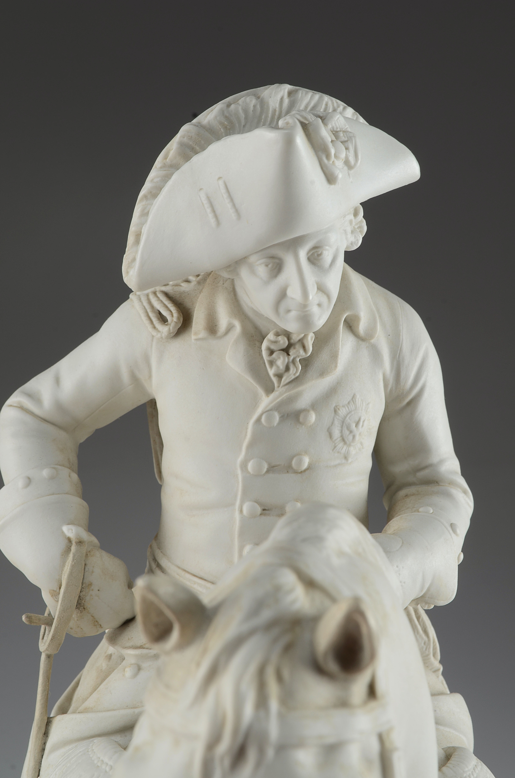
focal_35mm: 60
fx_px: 1293
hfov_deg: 22.5
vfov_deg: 33.5
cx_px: 258
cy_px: 389
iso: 100
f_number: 16
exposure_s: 1/80
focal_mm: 40
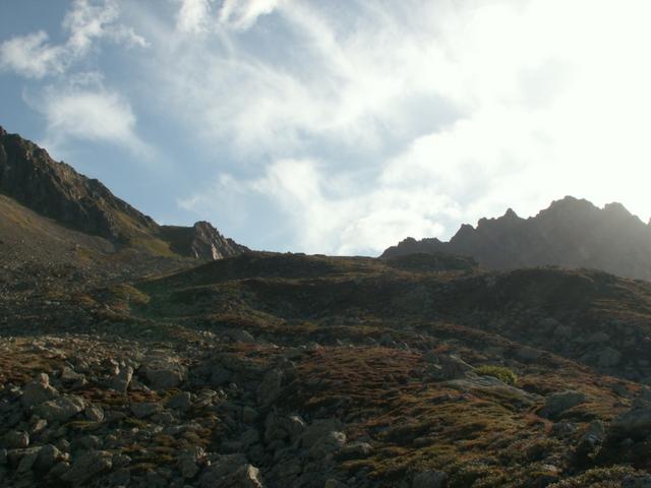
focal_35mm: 35
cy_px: 244
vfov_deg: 40.7
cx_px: 326
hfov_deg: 52.6
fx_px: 658
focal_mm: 5.86
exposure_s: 1/200
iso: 50
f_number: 7.1
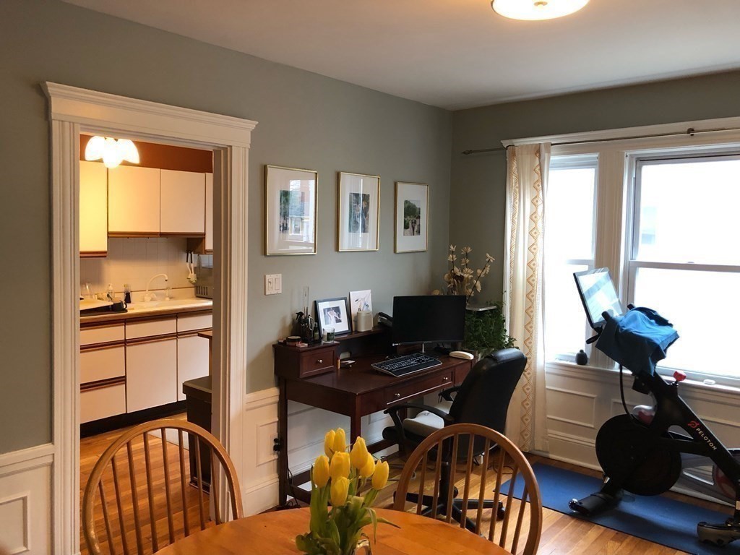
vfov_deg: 49.7
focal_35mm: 28
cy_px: 278
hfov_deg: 63.4
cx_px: 370
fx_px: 599
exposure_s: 1/15
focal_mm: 3.99
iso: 64
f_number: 1.8
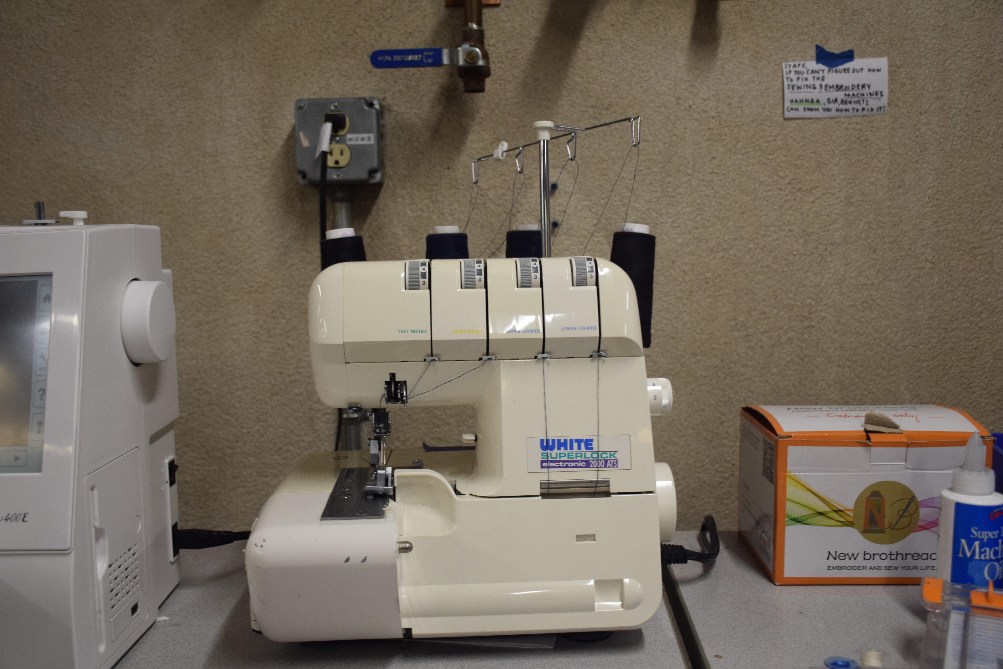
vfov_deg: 36.9
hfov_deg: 53.1
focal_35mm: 36
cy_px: 334
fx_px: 1003
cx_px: 502
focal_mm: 24
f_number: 4.5
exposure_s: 1/80
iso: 400
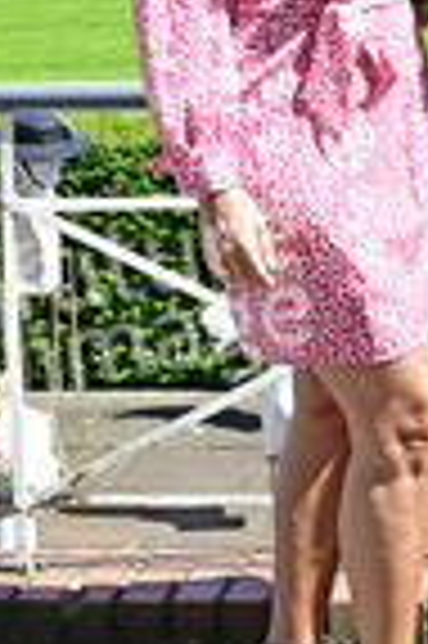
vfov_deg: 19.0
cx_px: 572
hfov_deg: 12.5
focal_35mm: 106
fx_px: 1895
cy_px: 95
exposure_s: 1/200
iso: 100
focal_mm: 38
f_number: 6.3
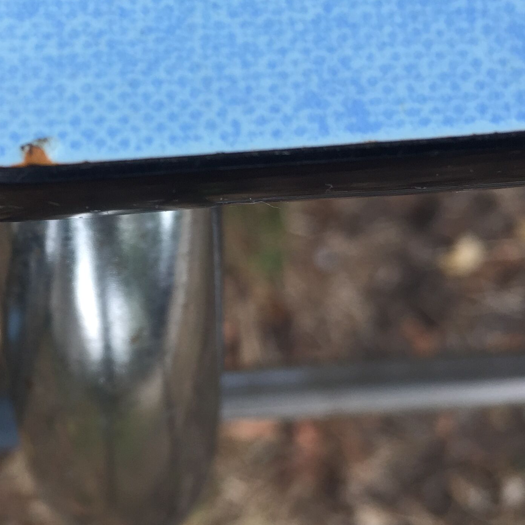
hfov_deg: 28.0
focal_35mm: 60
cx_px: 100
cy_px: 255
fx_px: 1030
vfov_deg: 28.6
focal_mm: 4.15
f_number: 2.2
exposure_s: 1/100
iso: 32
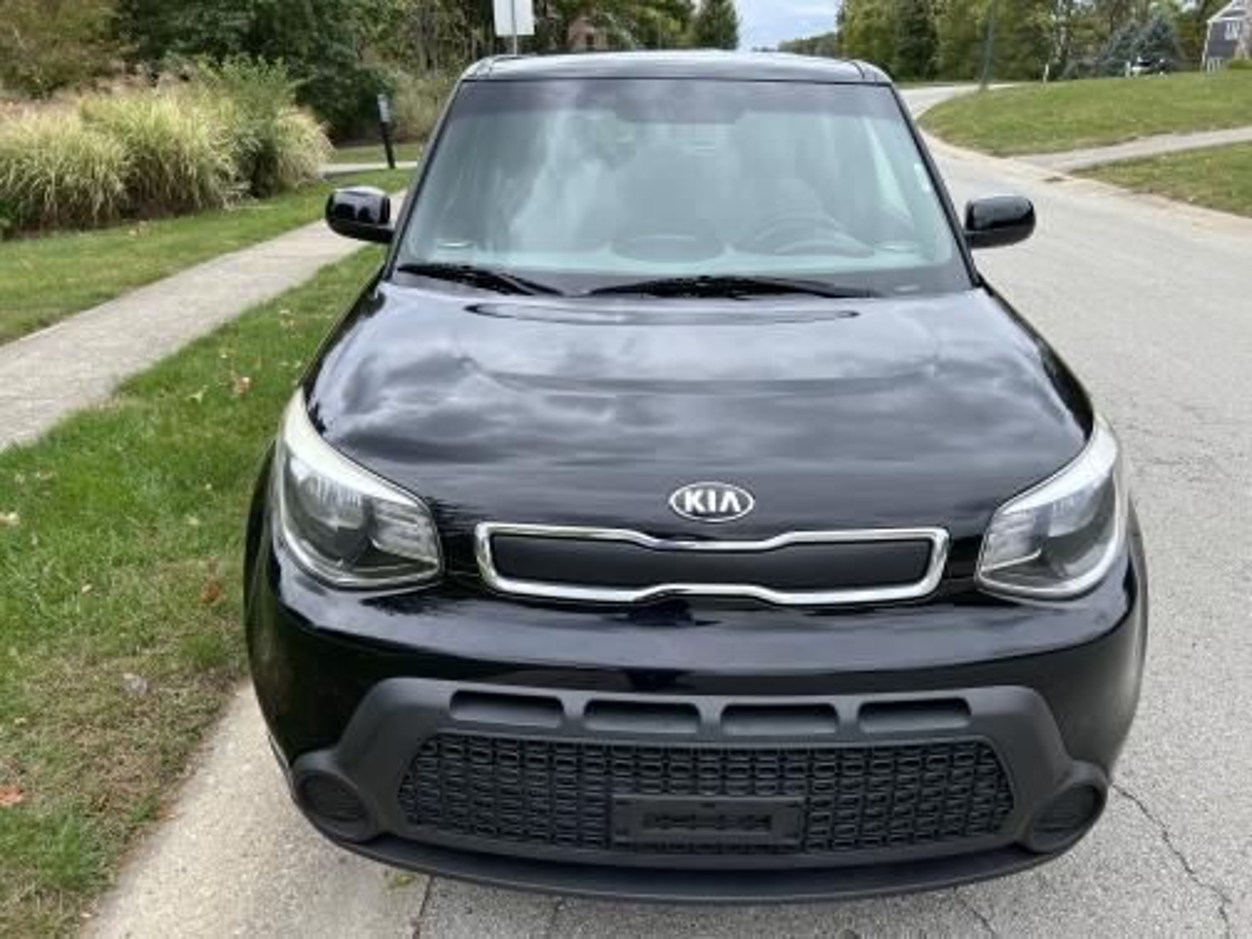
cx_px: 626
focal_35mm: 26
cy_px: 470
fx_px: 940
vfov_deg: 53.1
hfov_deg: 67.3
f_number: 1.5
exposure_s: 1/1326
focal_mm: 5.7
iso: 50
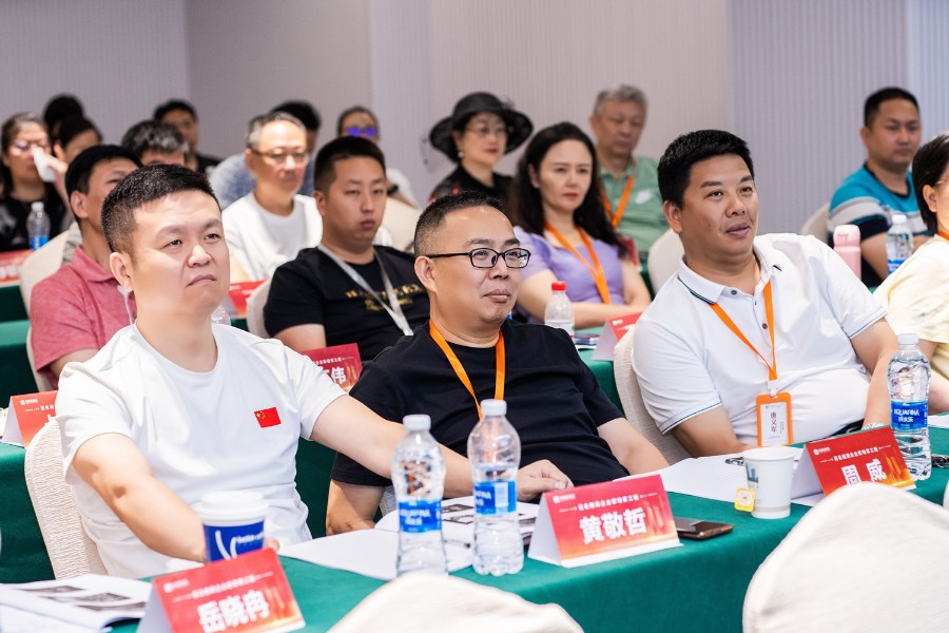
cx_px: 474
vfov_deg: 16.1
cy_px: 316
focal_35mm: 85
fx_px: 2241
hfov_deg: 23.9
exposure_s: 1/160
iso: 2000
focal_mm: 85
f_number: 4
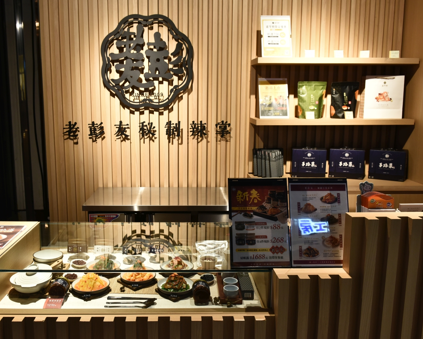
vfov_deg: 41.2
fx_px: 451
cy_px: 170
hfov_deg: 50.1
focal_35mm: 36
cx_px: 184
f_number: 8
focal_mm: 31
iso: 1400
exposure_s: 1/60
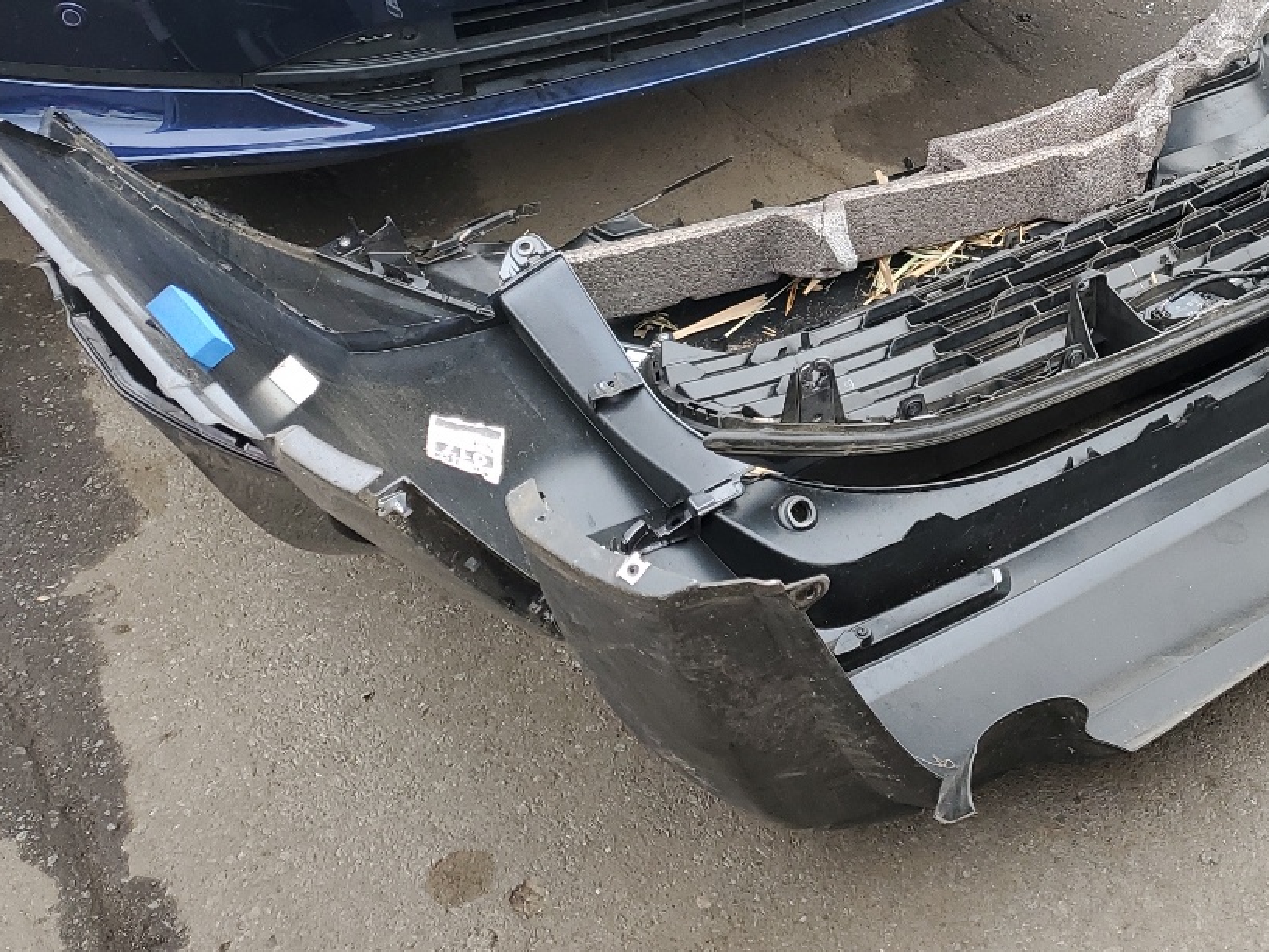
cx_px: 1112
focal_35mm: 51
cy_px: 137
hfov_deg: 35.5
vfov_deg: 27.7
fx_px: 1870
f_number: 1.5
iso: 50
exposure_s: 1/222
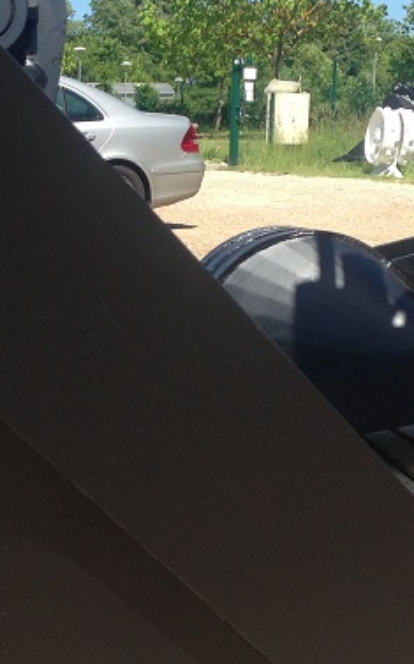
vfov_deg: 22.8
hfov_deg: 14.2
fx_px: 1646
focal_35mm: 91
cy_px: 381
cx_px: 70
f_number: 2.4
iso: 50
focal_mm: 4.12
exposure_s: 1/968
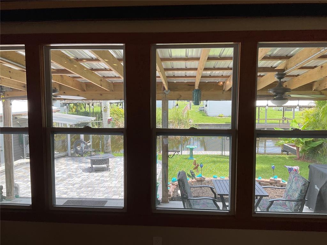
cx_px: 164
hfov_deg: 61.7
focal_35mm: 29
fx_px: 274
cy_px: 122
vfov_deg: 48.2
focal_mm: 3
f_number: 1.8
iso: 16
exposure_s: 1/167
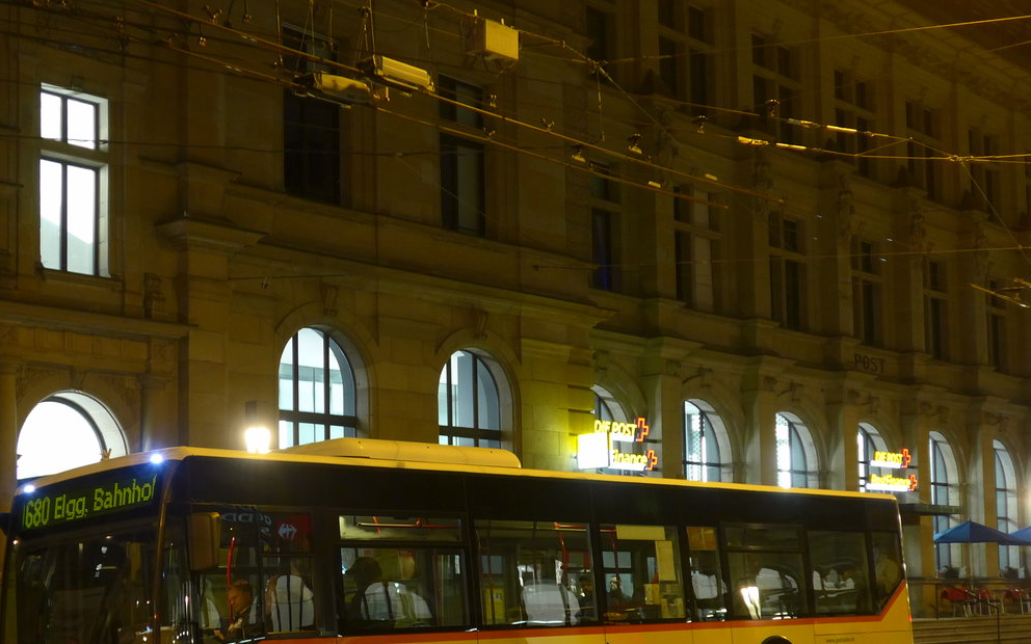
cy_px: 466
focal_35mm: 59
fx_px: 1658
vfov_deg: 21.8
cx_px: 431
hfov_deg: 34.5
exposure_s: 1/8
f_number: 3
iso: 500
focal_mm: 9.5
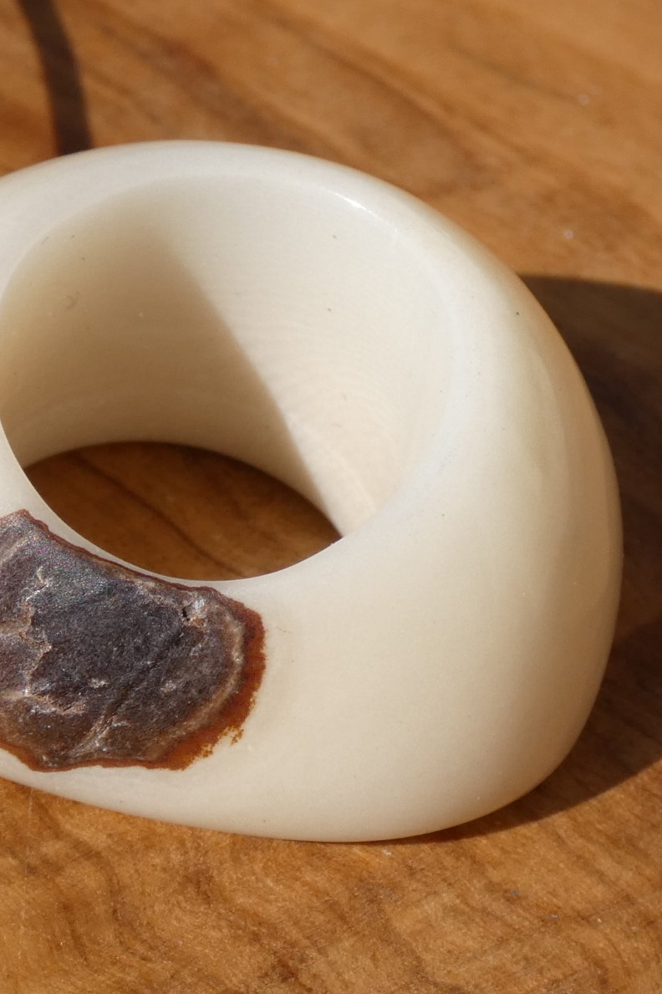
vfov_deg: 28.9
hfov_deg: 19.4
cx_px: 194
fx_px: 1932
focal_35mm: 70
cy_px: 497
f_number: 4.5
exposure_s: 1/800
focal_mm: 9
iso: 80
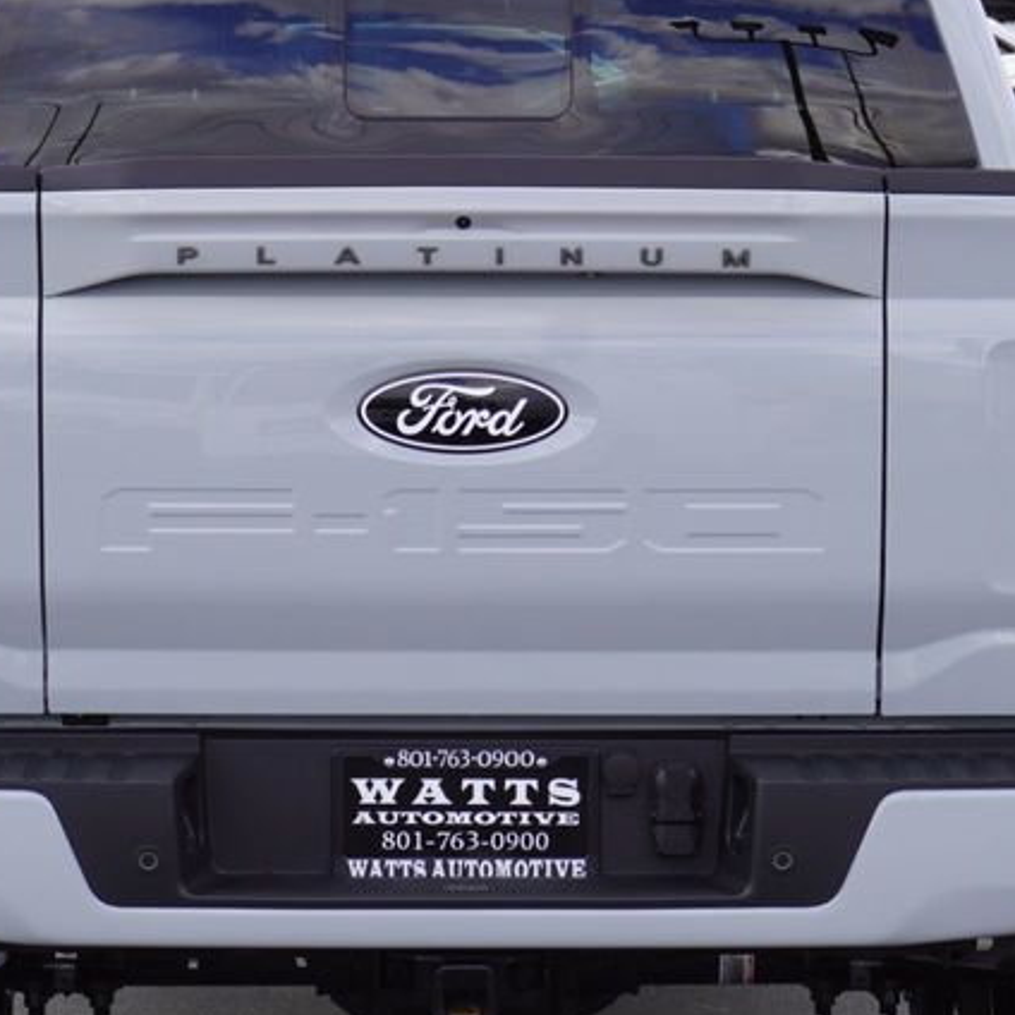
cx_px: 464
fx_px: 3982
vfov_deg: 14.5
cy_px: 563
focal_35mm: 120
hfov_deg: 14.5
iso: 100
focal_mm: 39
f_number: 8
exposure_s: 1/80
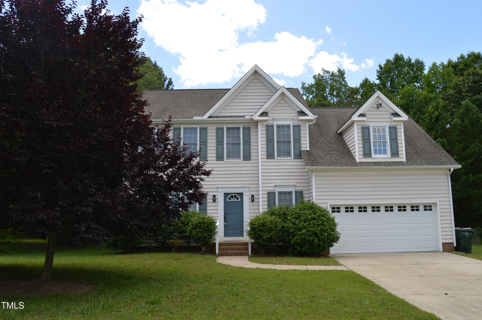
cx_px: 241
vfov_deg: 47.8
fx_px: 361
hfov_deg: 67.4
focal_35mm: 27
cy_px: 160
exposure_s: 1/200
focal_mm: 18
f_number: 6.3
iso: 100
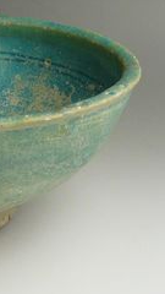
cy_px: 107
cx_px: -45
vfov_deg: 21.7
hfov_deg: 12.0
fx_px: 762
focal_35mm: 98
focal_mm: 4.9
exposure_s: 1/40
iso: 100
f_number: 2.8
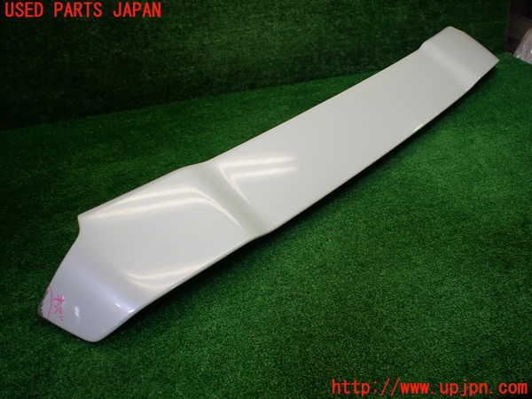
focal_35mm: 30
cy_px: 200
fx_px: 461
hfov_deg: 60.0
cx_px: 266
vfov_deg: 46.8
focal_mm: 5.4
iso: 125
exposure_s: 1/125
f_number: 2.3
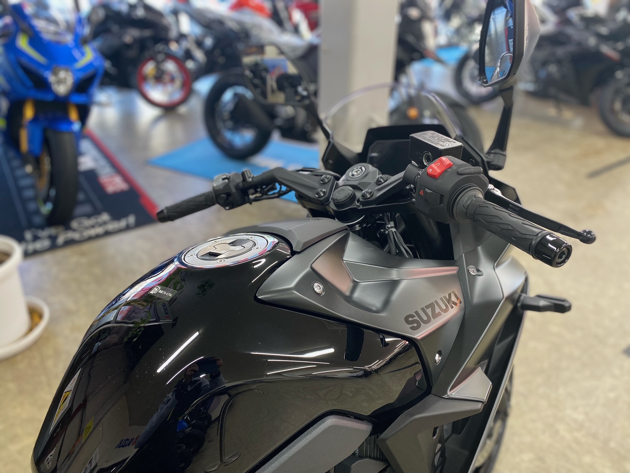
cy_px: 236
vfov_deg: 53.1
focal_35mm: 26
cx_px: 315
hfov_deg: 67.3
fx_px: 473
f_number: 1.8
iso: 125
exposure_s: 1/94
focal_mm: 4.25
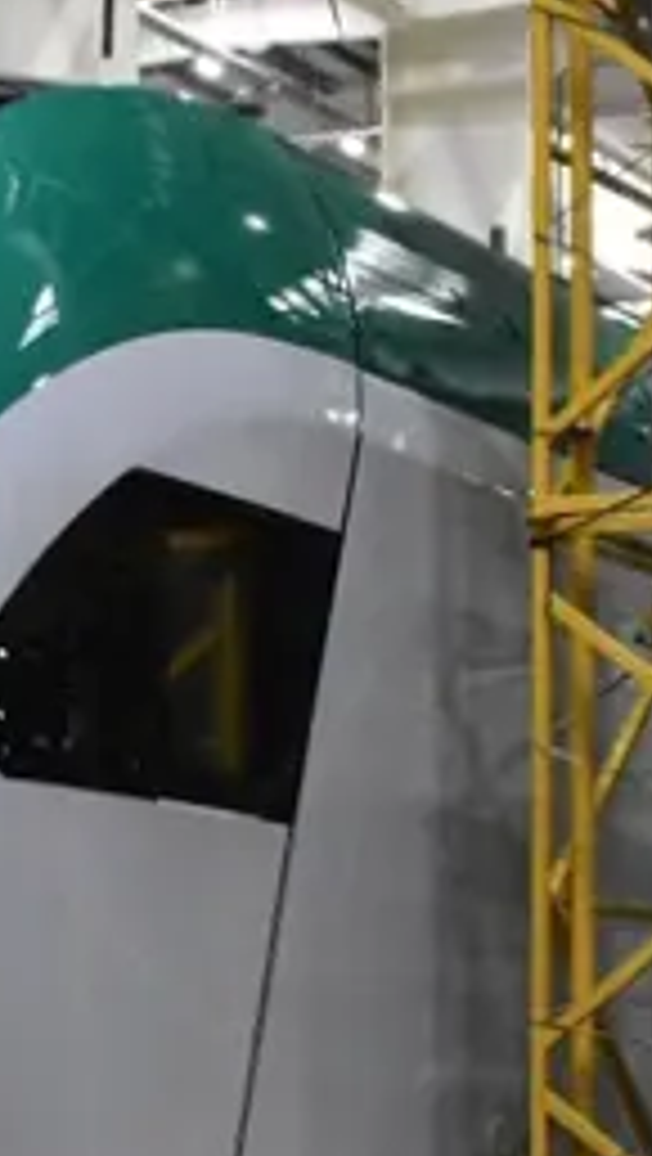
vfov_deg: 14.9
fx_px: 4385
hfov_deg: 8.5
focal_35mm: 143
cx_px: -9
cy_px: 1030
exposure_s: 1/125
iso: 6400
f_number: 10
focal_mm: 20
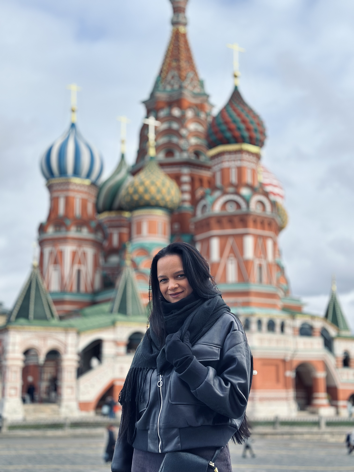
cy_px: 236
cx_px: 177
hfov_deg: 30.3
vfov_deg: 39.7
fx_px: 654
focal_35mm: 48
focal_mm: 6.86
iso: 80
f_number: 1.78
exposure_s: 1/830
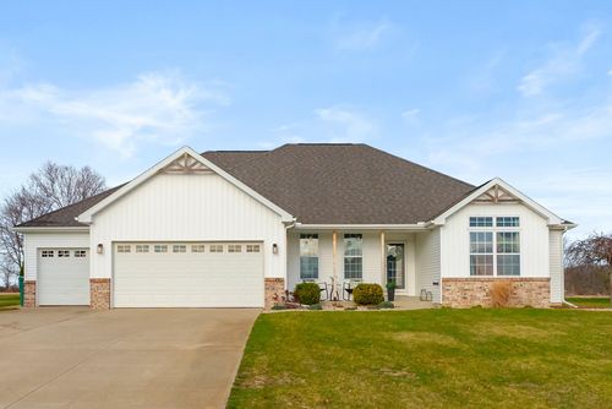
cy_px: 204
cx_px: 306
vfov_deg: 53.2
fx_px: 408
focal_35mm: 24
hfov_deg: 73.7
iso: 800
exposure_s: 1/1600
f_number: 8
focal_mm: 24
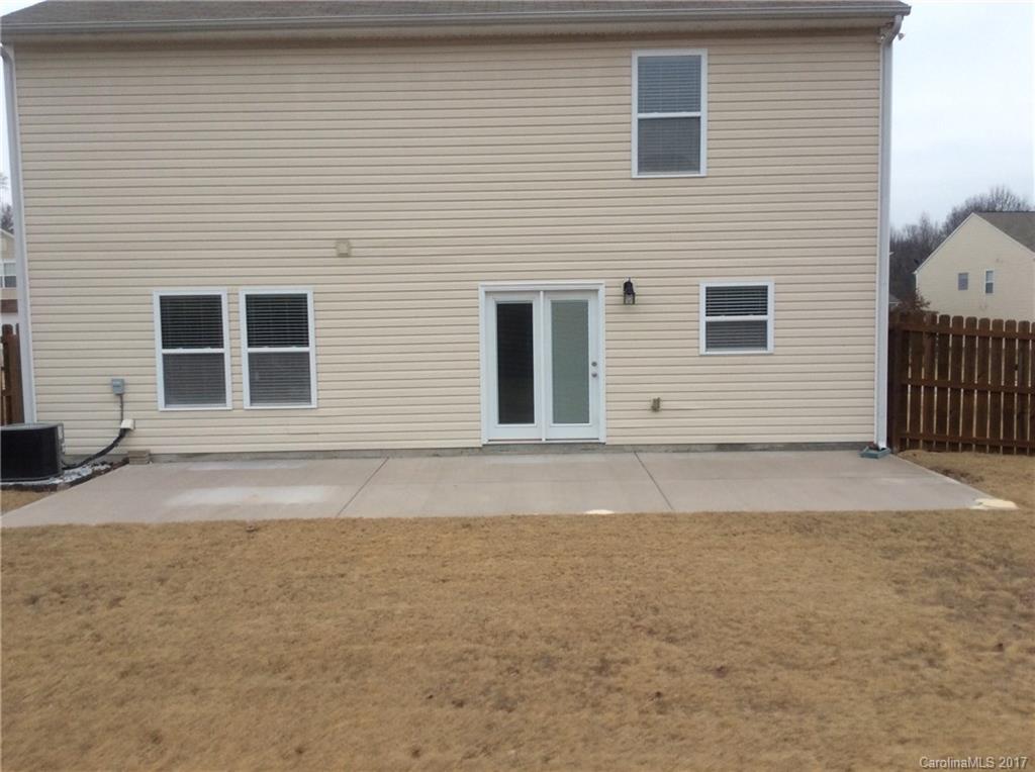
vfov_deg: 44.0
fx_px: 955
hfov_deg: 56.9
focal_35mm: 32
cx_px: 518
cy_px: 386
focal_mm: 3.3
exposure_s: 1/40
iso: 32
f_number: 2.4
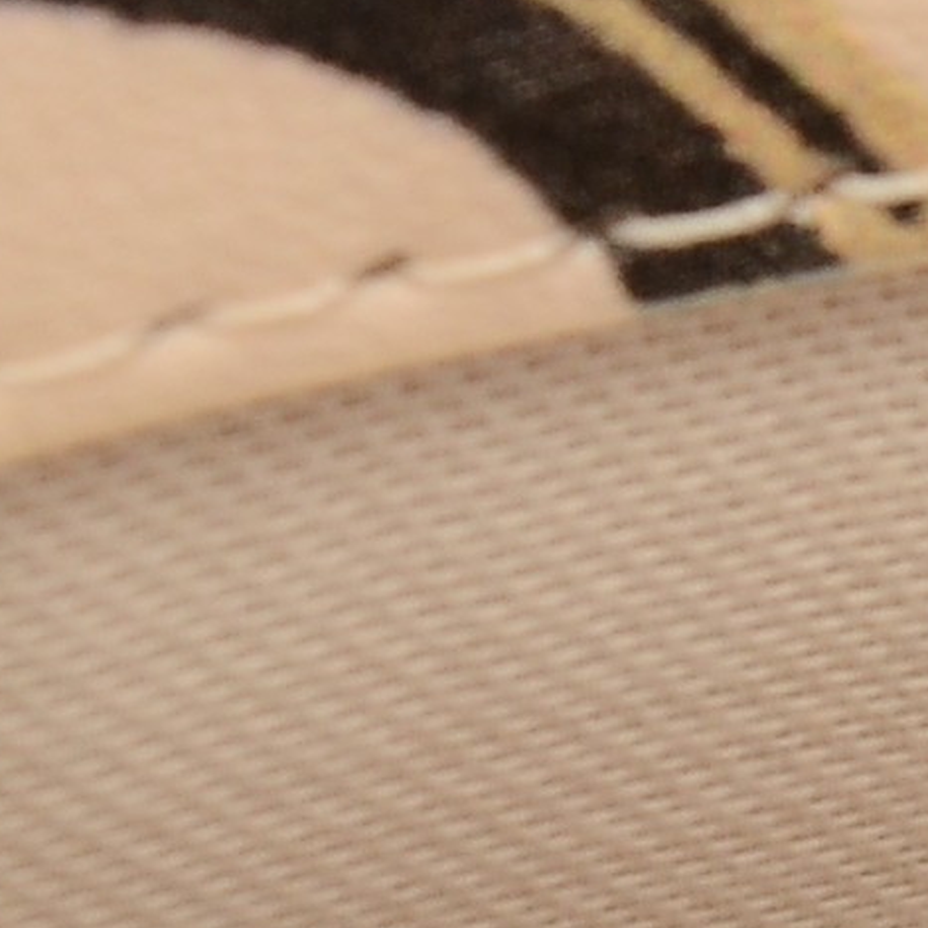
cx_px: 2798
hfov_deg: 3.3
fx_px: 15772
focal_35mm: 520
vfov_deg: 3.4
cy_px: 652
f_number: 11
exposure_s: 1/60
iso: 320
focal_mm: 52
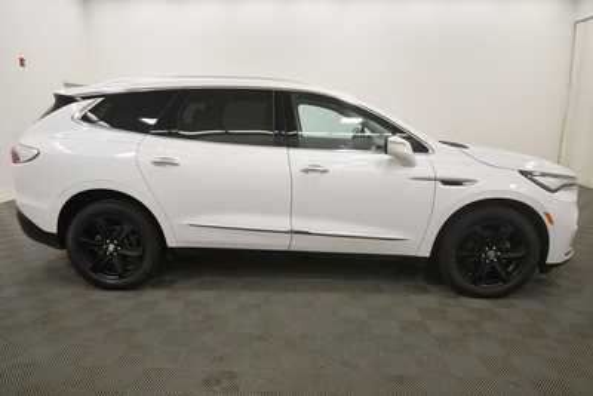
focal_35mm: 22
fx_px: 362
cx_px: 296
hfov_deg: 78.6
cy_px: 198
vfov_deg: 57.3
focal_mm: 15
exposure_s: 1/250
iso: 800
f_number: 5
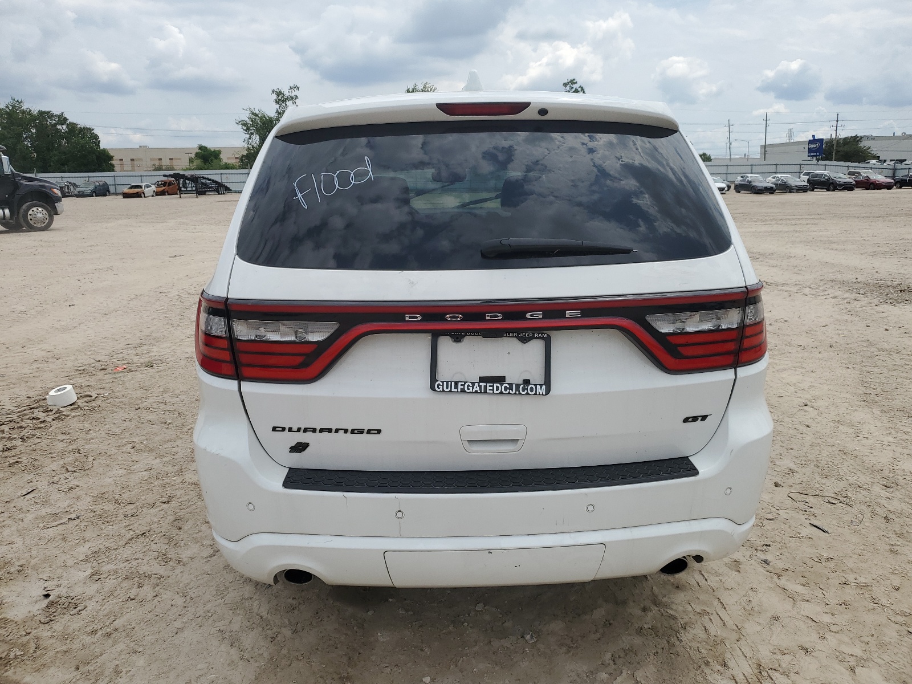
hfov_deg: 67.3
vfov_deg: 53.1
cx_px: 456
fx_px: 685
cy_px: 342
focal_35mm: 26
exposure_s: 1/5000
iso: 50
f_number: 1.5
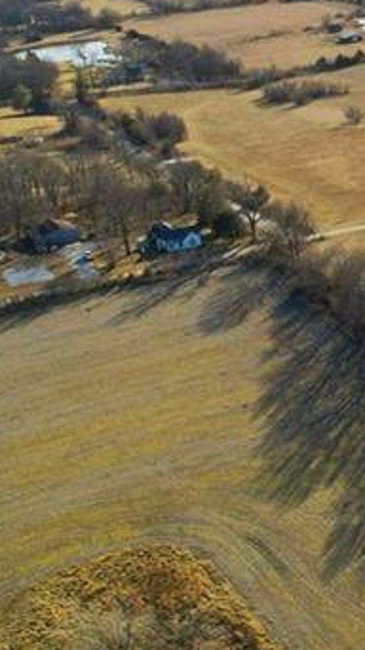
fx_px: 1189
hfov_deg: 13.2
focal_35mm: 69
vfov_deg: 30.6
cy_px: 285
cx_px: 869
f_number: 2.8
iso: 100
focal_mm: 8.4
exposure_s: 1/100
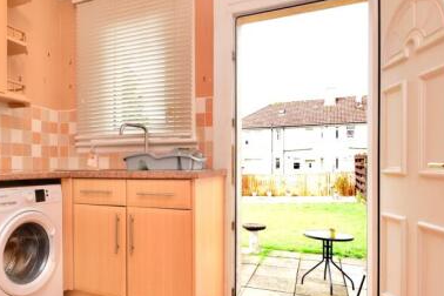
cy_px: 171
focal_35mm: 26
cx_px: 145
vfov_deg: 49.4
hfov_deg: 67.3
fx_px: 321
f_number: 9
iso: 800
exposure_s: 1/80
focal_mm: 10
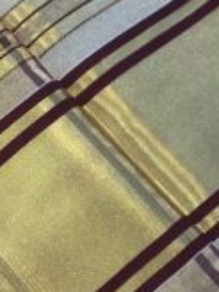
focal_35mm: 174
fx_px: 1468
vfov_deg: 11.3
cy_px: 83
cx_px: -165
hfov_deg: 8.2
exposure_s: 1/120
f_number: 1.78
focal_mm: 6.86
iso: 125
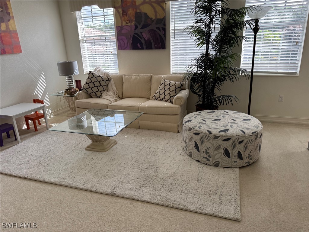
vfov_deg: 56.8
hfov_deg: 71.6
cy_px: 116
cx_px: 154
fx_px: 214
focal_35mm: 24
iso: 64
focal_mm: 6.76
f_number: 1.78
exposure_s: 1/251
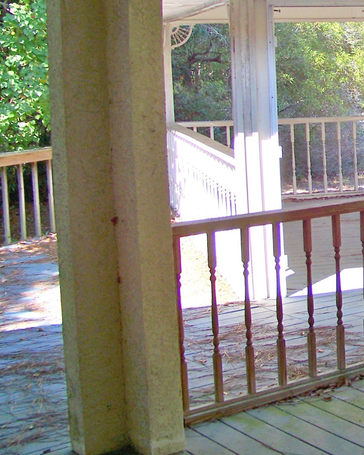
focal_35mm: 71
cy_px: 99
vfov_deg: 26.3
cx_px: 465
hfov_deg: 19.9
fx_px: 956
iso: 64
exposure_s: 1/160
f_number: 2.8
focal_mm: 5.85
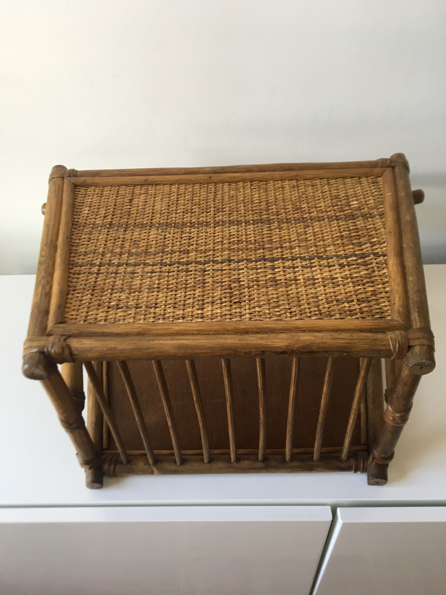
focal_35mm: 29
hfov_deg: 48.2
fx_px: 498
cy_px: 298
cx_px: 223
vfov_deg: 61.7
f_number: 2.2
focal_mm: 4.15
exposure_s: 1/30
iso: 50
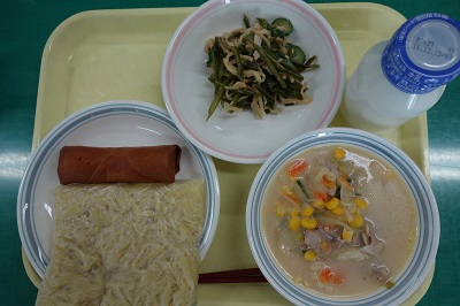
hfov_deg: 65.5
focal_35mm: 28
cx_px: 230
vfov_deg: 46.3
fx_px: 357
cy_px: 153
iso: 125
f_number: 3.2
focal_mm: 10.4
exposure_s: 1/100
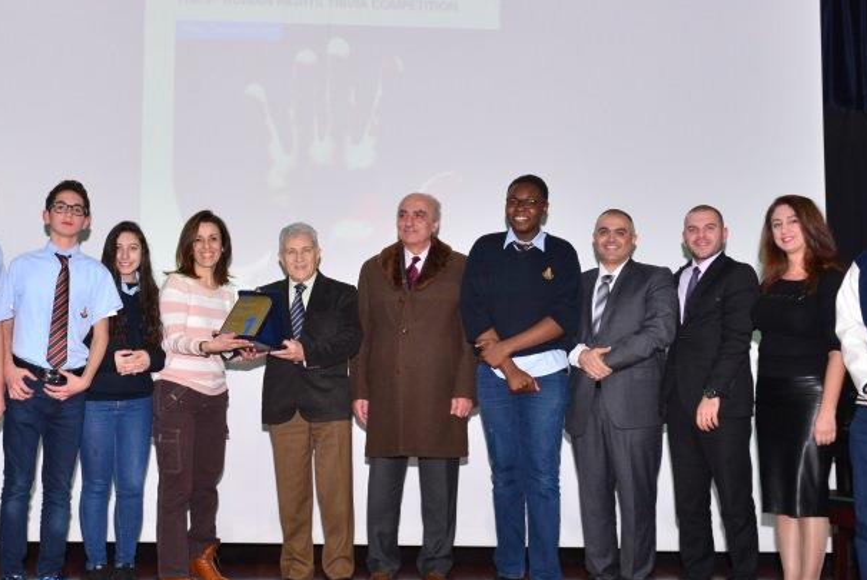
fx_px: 1181
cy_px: 294
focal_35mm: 49
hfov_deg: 40.2
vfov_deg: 27.6
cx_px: 359
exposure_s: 1/100
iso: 1250
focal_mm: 29
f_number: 7.1
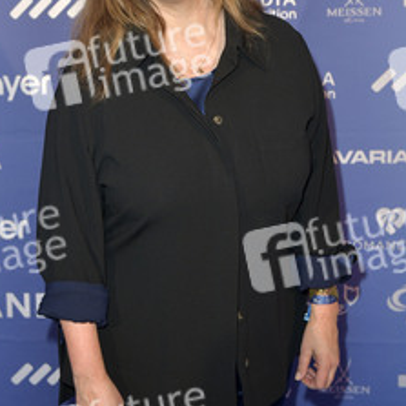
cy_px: 158
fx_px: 969
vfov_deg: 23.6
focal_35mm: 73
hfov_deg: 23.6
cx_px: 171
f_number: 5
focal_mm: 48
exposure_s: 1/250
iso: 1250
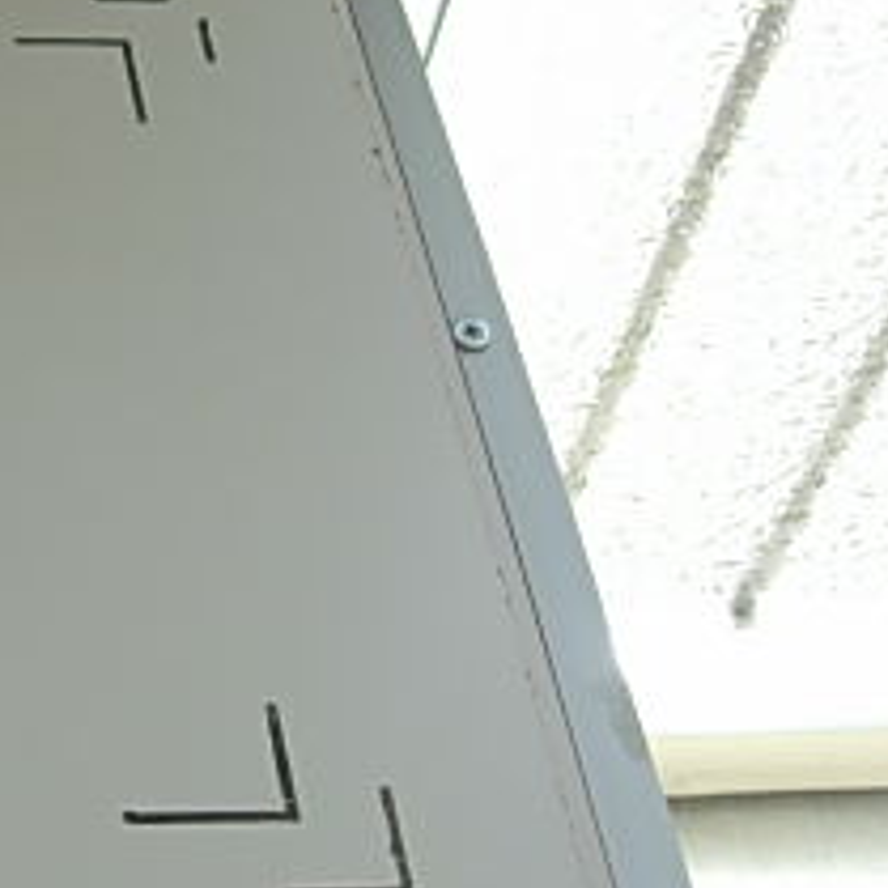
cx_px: -353
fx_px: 2989
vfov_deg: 16.9
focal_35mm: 103
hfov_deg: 15.8
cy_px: 489
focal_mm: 7.8
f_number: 2.8
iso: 64
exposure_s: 1/45.2
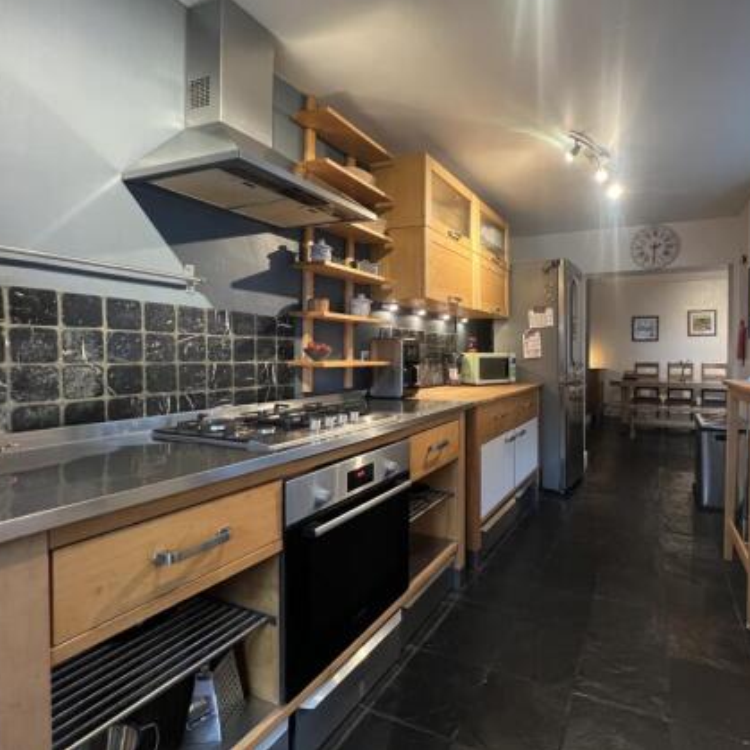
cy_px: 362
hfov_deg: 84.7
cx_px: 493
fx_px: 392
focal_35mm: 16
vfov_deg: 87.4
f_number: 1.8
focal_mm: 1.57
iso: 500
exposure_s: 1/50
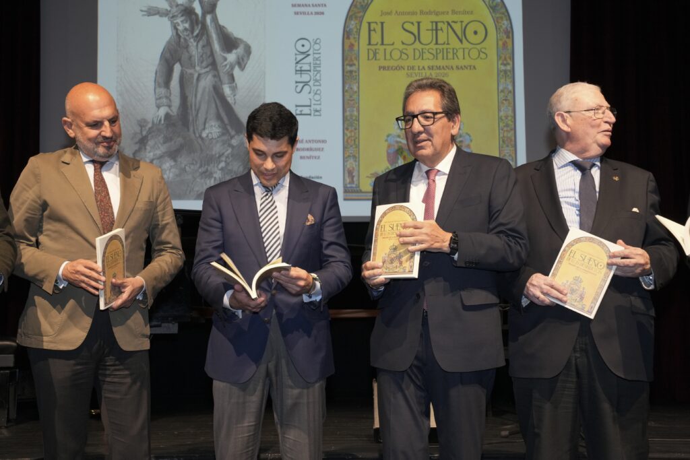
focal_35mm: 47
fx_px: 901
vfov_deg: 28.7
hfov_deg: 41.9
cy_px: 230
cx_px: 345
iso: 2000
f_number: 6.3
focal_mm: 47
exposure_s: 1/160
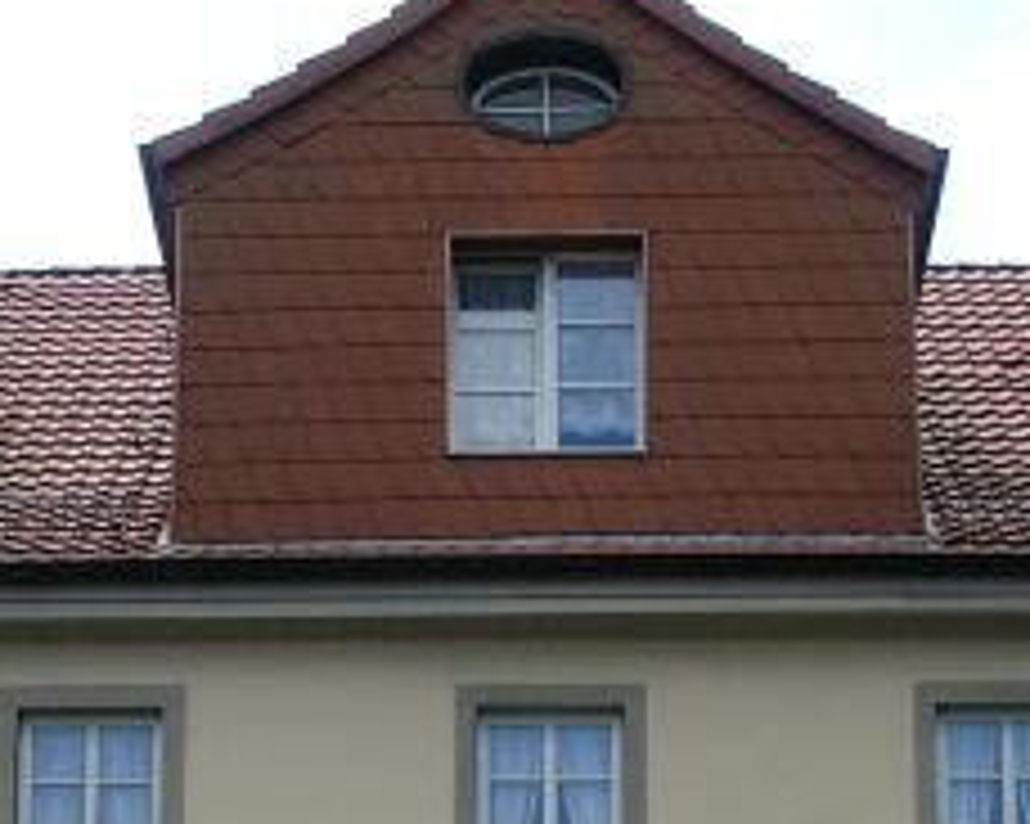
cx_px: 490
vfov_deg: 12.9
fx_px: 3535
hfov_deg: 16.6
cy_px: 1067
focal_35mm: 116
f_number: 4
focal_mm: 7.13
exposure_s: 1/391
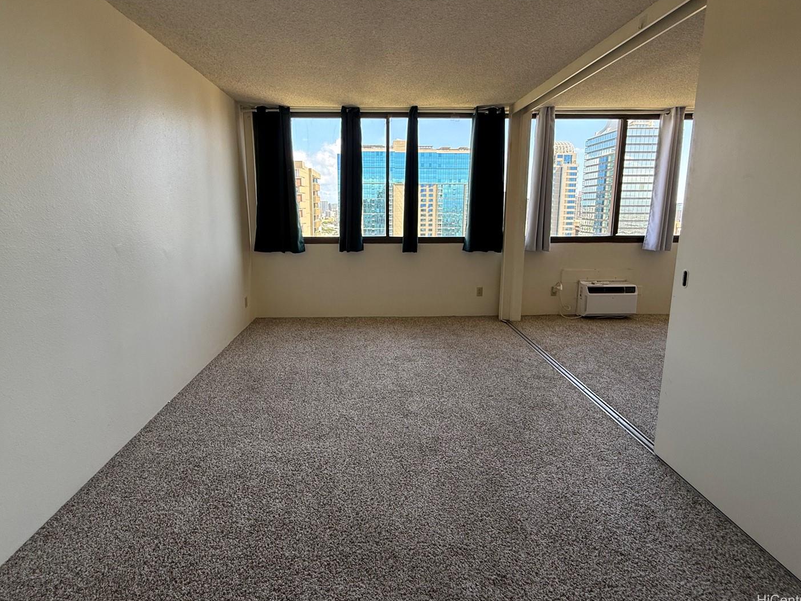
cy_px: 262
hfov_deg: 94.4
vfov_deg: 77.7
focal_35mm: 16
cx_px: 384
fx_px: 370
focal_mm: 2.22
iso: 80
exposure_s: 1/99
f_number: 2.2
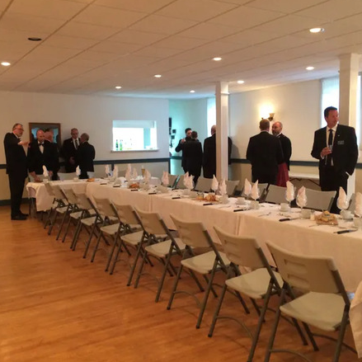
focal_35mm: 35
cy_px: 181
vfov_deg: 47.2
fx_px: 414
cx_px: 172
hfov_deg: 47.2
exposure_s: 1/30
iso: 320
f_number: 2.2
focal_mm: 4.15
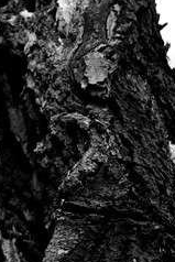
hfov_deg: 4.9
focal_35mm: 278
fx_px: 2022
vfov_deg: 7.4
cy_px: -57
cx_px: -28
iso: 100
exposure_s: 1/250
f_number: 4
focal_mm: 55
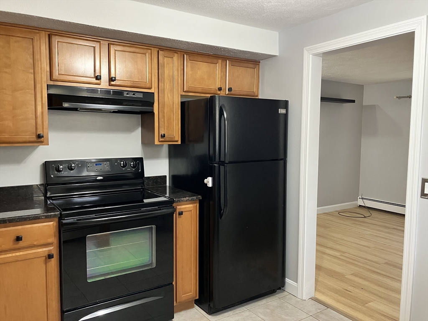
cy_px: 160
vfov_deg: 49.7
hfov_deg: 63.4
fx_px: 346
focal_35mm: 28
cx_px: 214
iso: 250
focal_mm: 3.99
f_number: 1.8
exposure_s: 1/60
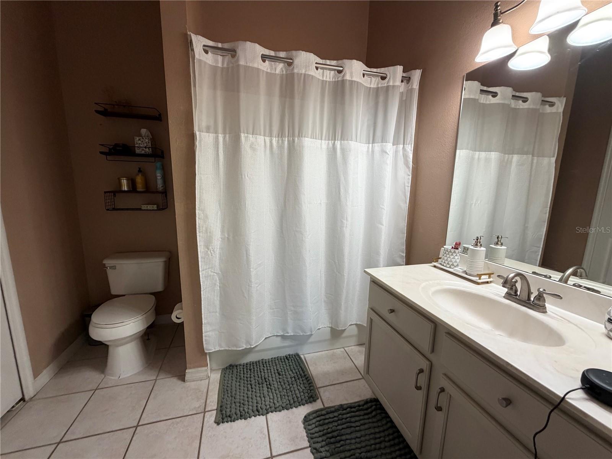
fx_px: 248
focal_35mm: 14
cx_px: 306
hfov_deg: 102.1
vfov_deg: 85.7
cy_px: 230
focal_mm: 2.22
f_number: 2.2
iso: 250
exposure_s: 1/120
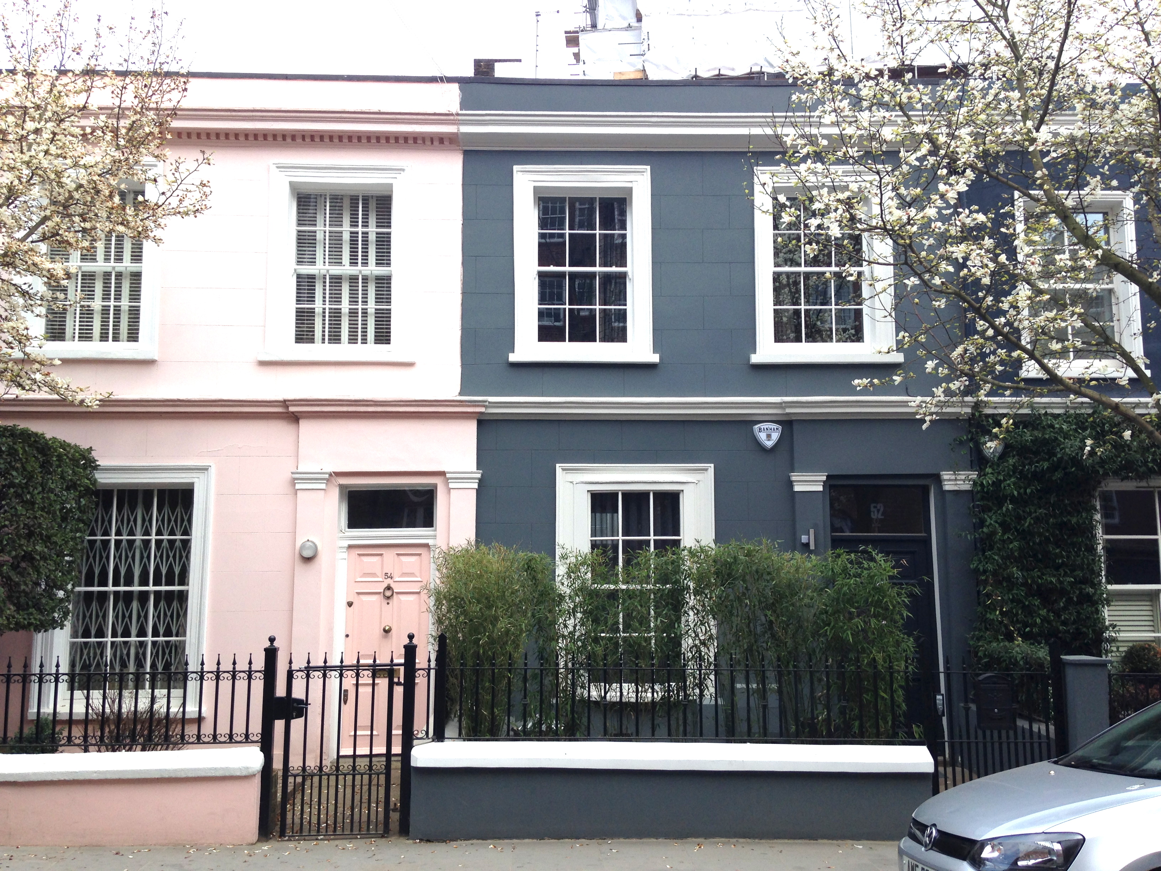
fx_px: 1107
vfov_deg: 42.9
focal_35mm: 33
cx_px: 580
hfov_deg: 55.4
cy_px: 436
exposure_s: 1/547
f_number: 2.4
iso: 50
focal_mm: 4.12
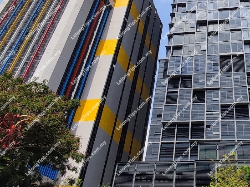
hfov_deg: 46.0
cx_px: 218
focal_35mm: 37
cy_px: 34
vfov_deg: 37.1
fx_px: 267
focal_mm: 1.65
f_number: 2.2
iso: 50
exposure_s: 1/1464
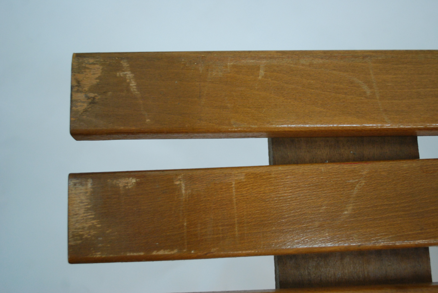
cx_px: 219
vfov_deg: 30.9
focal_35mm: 44
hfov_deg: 44.9
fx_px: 530
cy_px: 146
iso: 900
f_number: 4.8
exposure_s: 1/30
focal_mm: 29
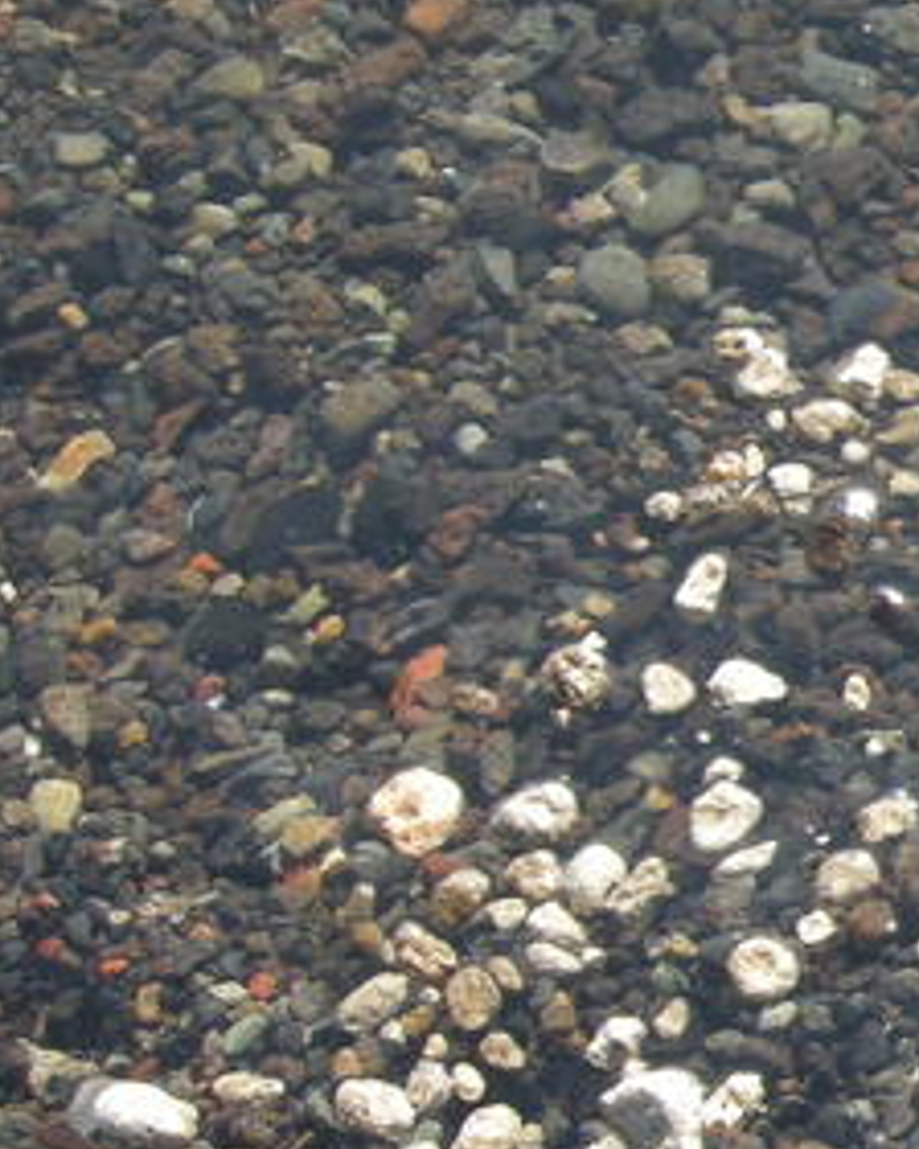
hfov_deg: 10.8
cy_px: 611
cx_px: 2084
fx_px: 4250
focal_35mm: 125
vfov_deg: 15.4
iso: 100
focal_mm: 7.5
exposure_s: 1/143
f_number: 4.3
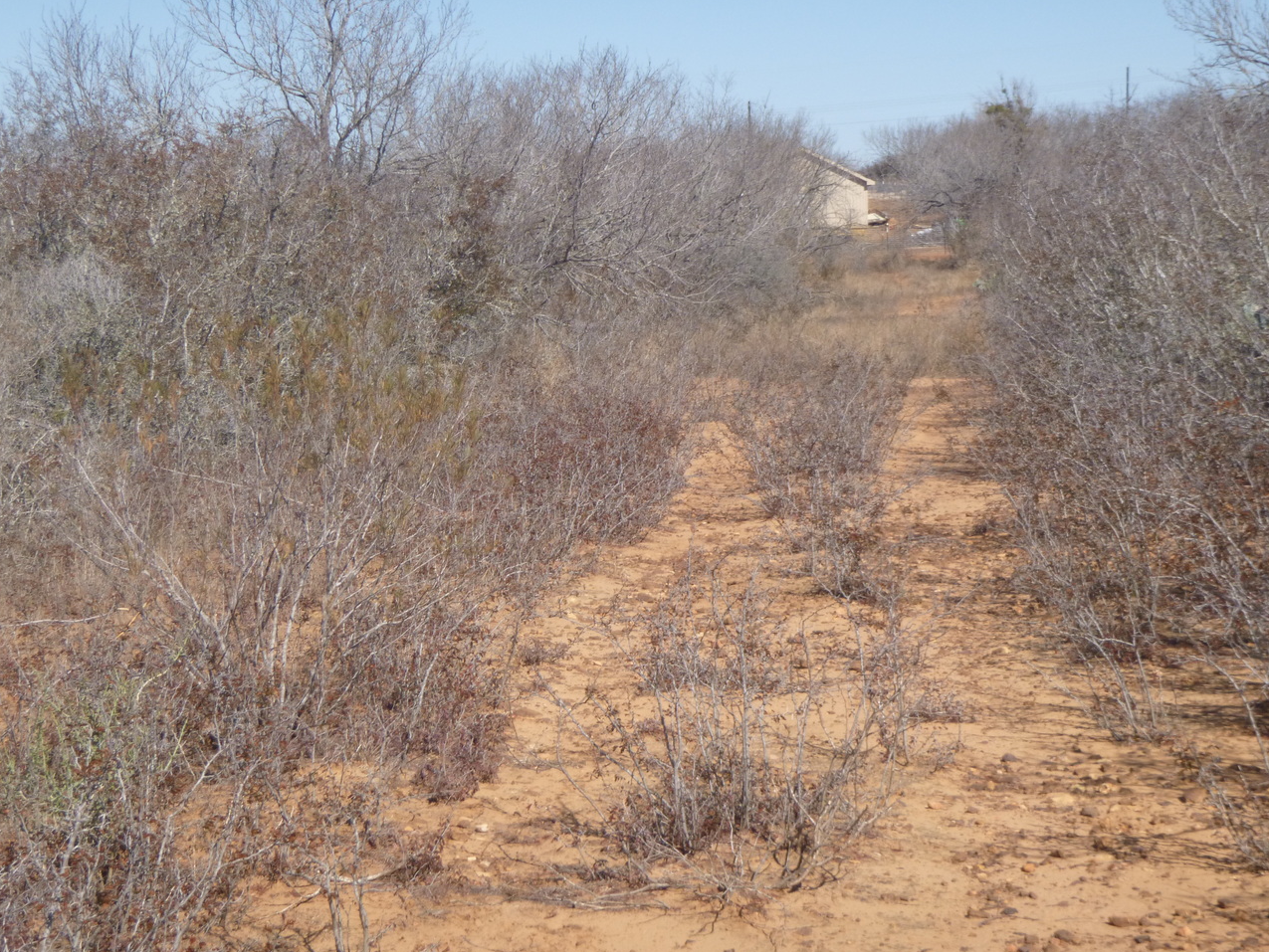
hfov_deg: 27.8
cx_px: 670
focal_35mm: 70
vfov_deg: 21.0
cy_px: 468
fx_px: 2567
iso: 100
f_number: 5.3
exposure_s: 1/320
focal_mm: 11.1
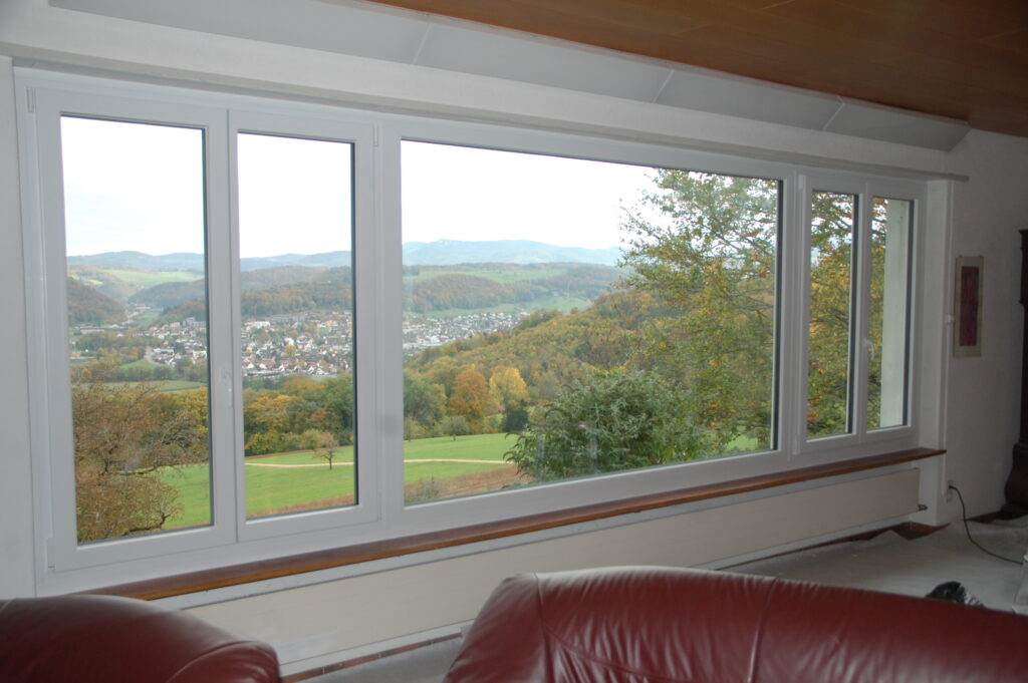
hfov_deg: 57.3
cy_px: 342
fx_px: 942
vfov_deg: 39.9
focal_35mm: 33
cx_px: 514
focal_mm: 22
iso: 400
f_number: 4
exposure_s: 1/400
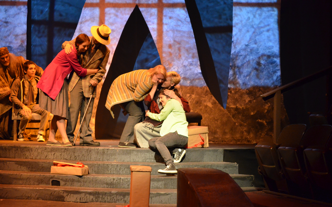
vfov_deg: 15.5
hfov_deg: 24.5
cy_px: 110
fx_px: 765
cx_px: 166
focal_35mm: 85
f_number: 5.6
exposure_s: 1/25
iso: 3200
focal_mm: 55
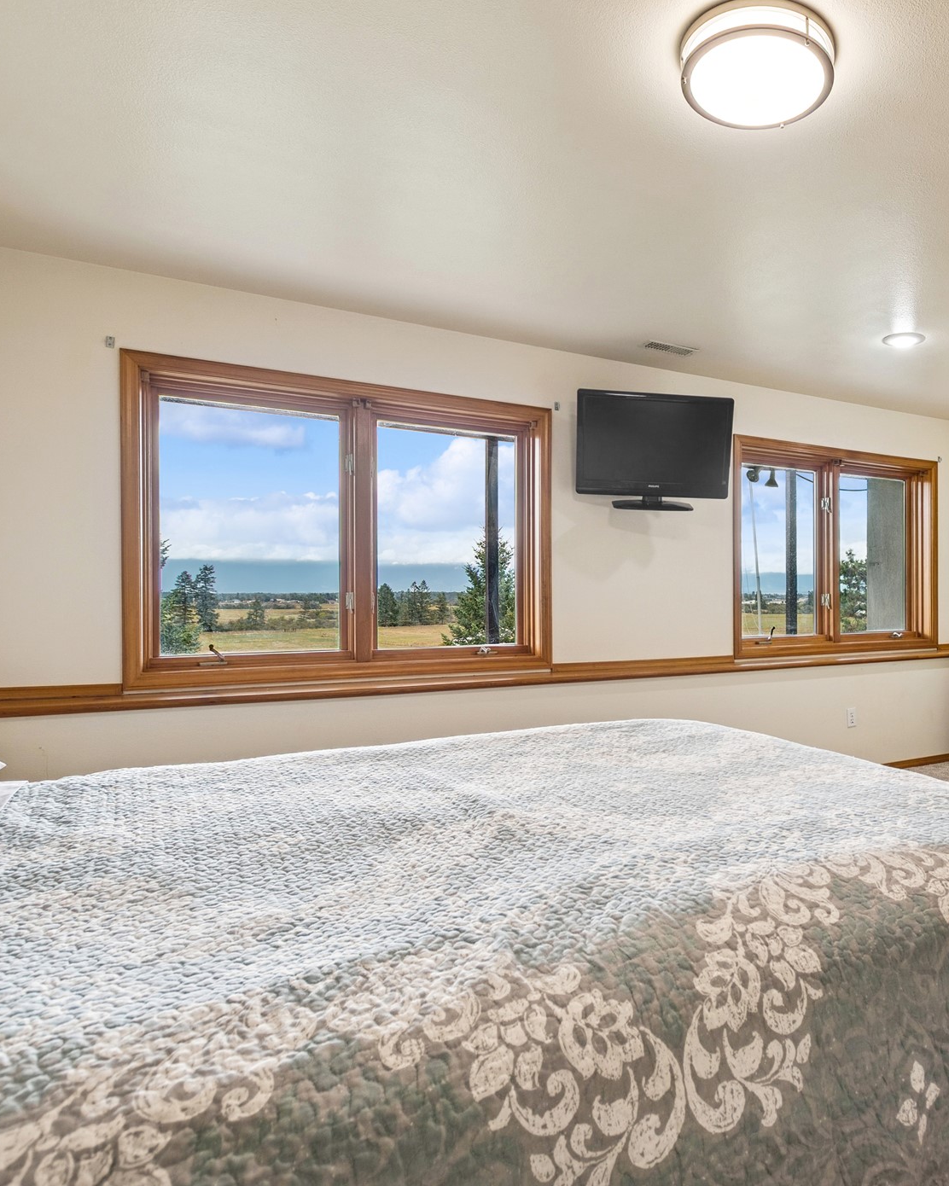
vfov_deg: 75.0
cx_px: 730
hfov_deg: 59.2
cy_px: 589
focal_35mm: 22
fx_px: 772
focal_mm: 10
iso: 100
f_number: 6.3
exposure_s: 1/80
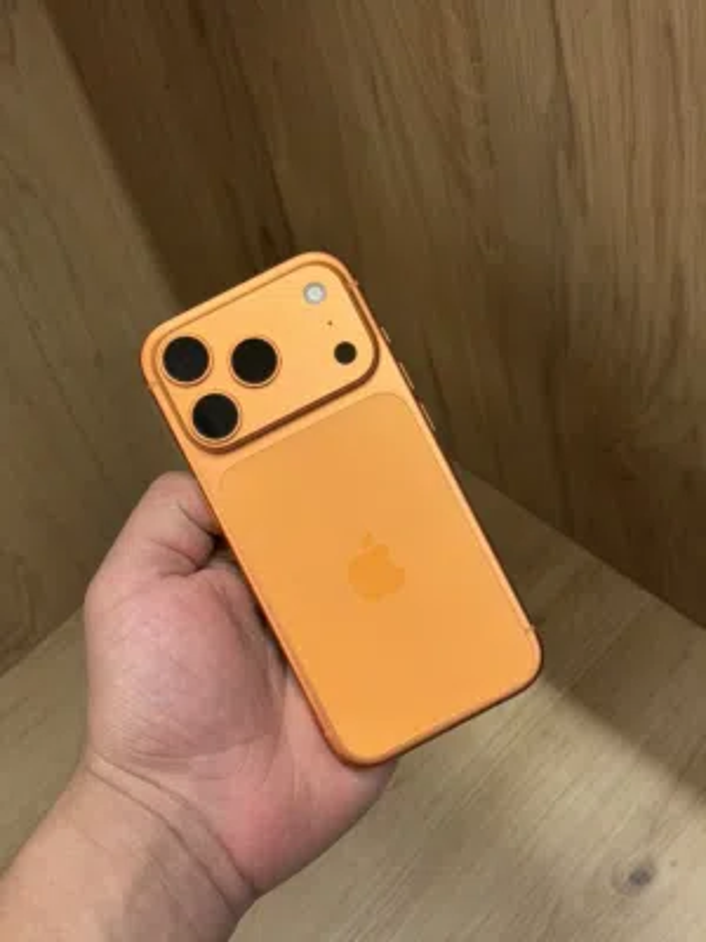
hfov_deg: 30.3
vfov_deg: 39.7
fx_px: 1305
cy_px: 471
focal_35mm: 48
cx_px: 353
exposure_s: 1/50
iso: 100
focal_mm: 6.76
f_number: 1.78
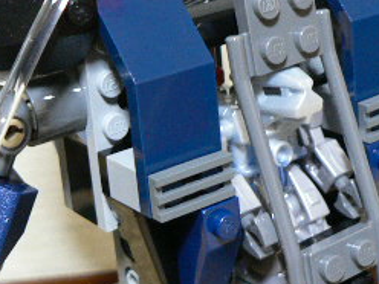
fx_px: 1018
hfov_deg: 21.1
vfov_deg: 15.8
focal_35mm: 93
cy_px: 49
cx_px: 202
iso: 200
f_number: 2.8
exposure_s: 1/4
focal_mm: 6
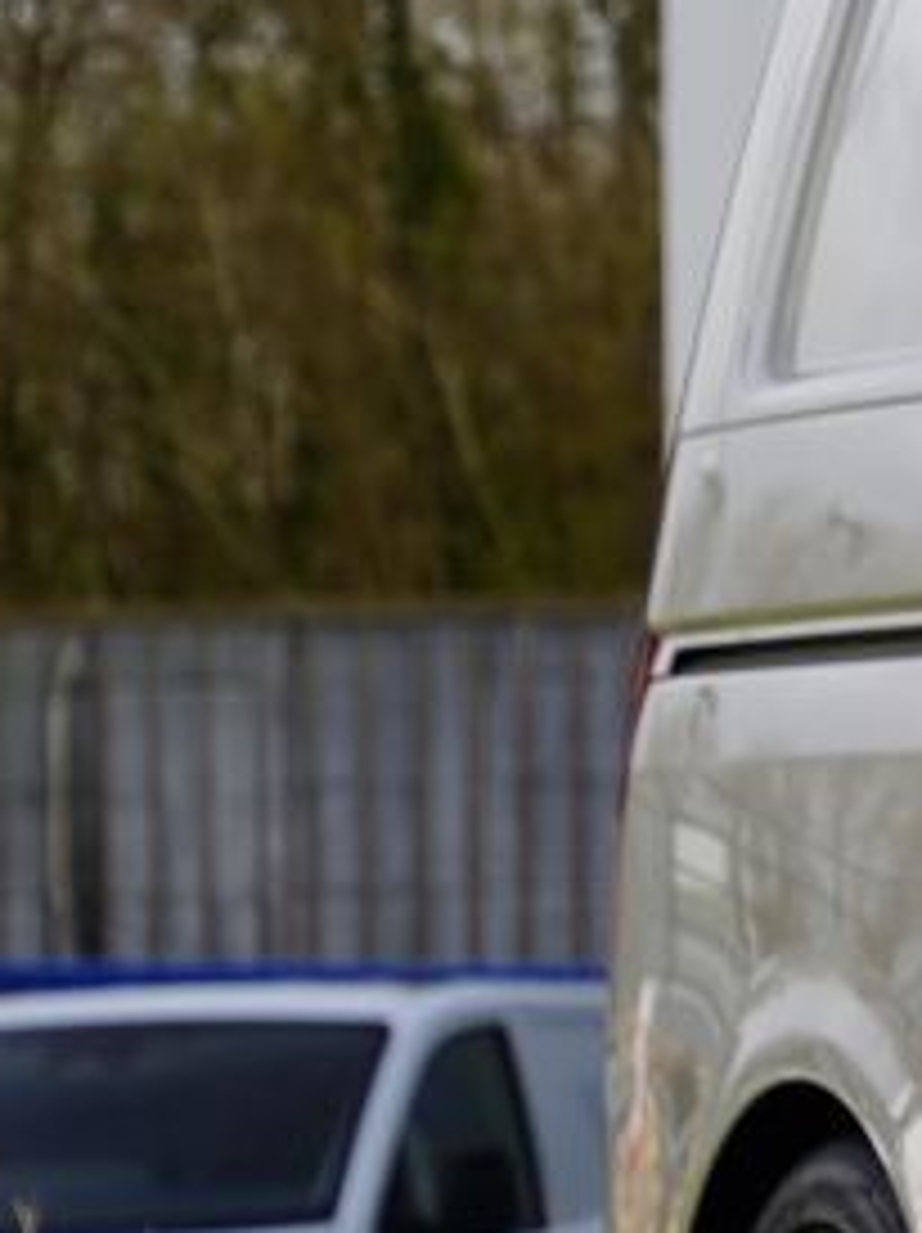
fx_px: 12558
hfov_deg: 4.0
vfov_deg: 5.6
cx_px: 3454
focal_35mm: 353
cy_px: 828
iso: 100
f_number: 5
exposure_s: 1/250
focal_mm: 62.9
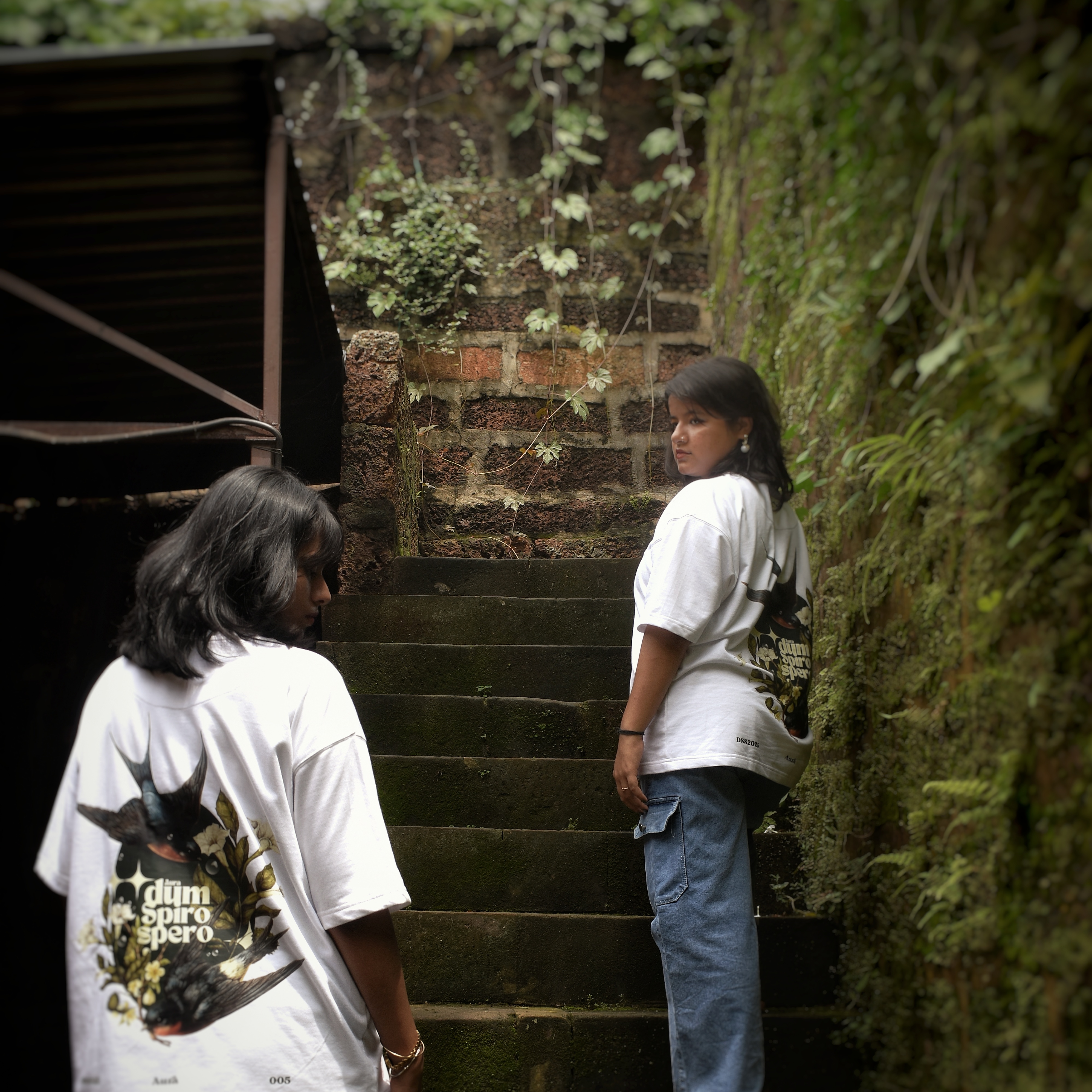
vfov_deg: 36.6
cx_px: 547
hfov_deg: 36.8
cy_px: 688
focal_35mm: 46
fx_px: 1642
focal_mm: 24
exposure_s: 1/320
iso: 200
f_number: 7.1
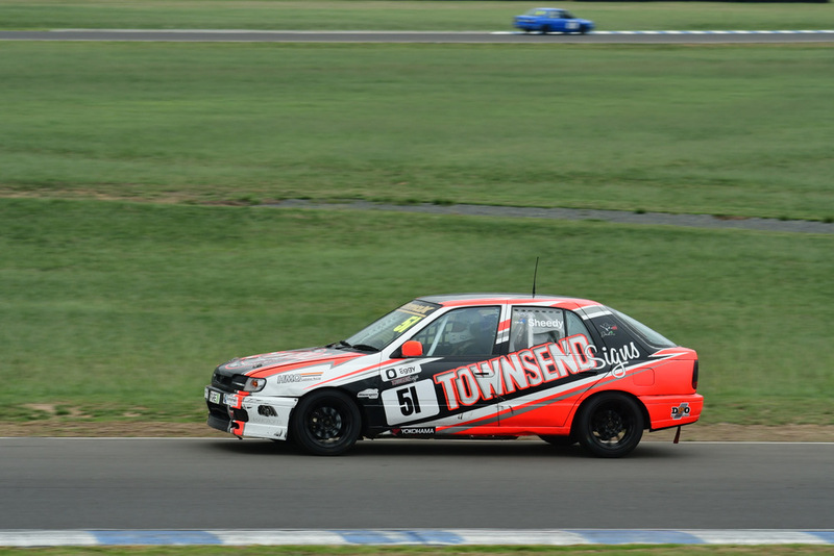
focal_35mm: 202
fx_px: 4693
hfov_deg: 10.2
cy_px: 278
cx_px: 417
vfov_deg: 6.8
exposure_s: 1/250
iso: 500
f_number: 11
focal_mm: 135
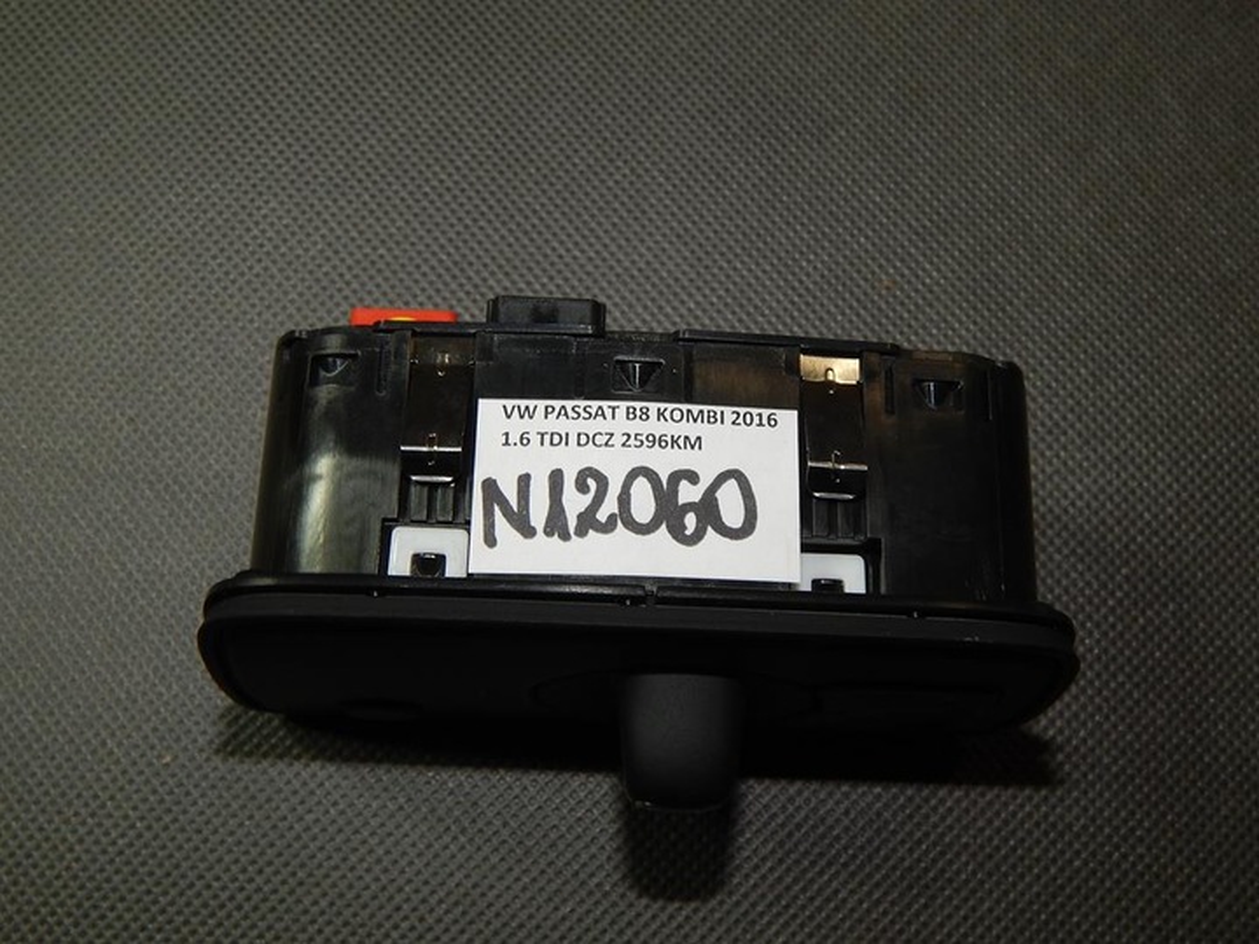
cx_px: 630
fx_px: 1382
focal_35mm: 38
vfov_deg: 37.7
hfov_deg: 49.0
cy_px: 472
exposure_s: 1/30
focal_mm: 6.8
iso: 200
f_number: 6.9
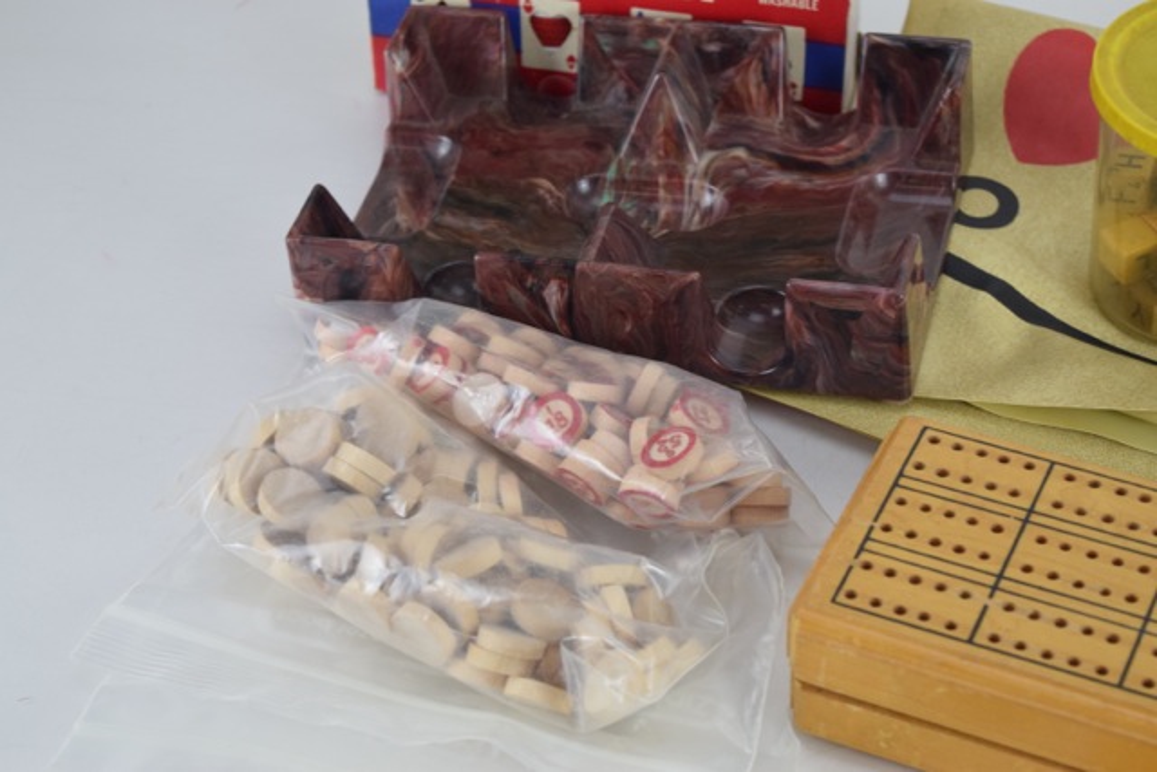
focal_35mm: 82
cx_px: 578
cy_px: 386
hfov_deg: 24.6
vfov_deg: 16.6
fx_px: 2652
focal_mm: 55
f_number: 6.3
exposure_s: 1/125
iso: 800
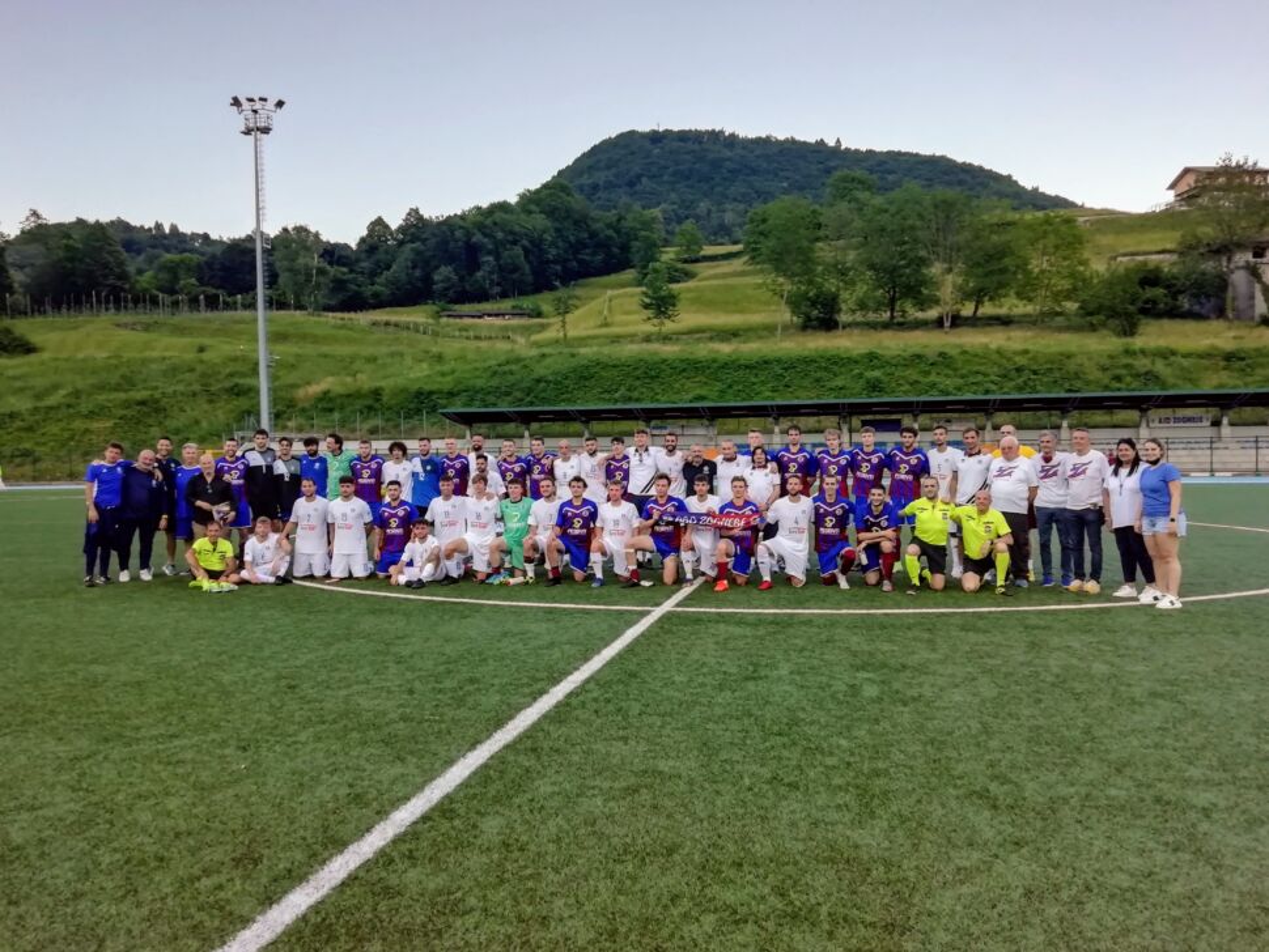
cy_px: 476
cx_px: 634
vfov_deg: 53.1
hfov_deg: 67.3
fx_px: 953
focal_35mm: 26
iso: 50
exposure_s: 1/193
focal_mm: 3.46
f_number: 2.2
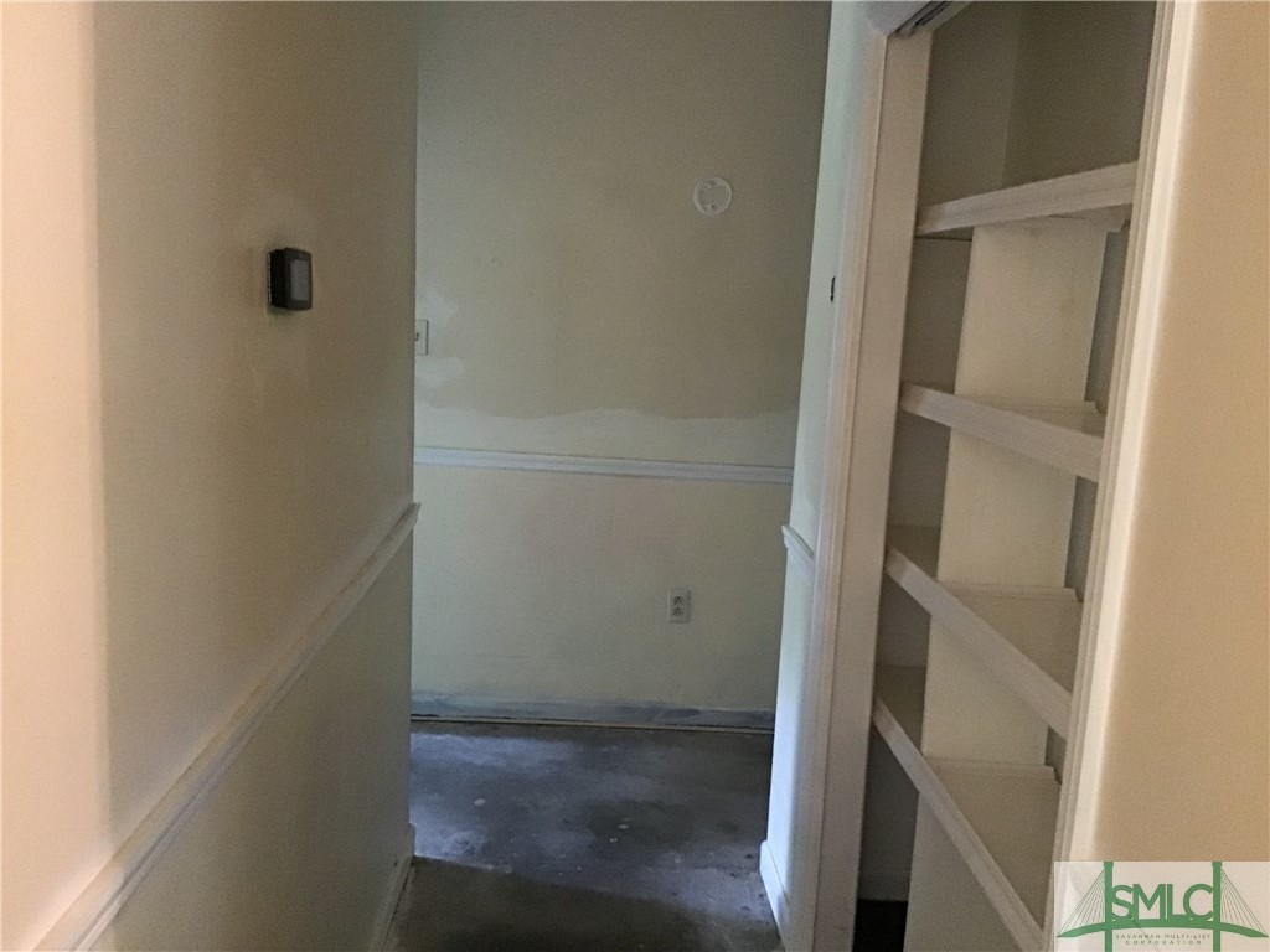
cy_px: 476
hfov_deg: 58.4
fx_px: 1137
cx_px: 635
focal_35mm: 31
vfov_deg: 45.4
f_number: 2.4
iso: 500
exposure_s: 1/15
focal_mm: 3.3
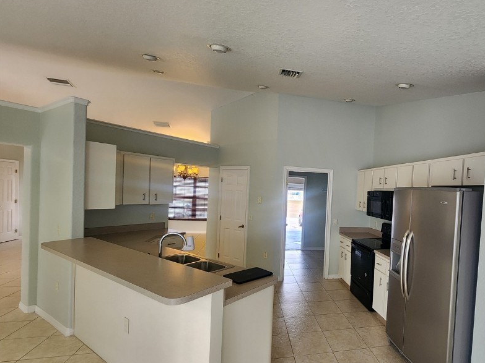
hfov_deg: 88.4
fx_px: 238
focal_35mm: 17
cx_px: 315
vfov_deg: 74.5
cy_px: 201
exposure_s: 1/60
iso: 320
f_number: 2.2
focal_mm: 2.2
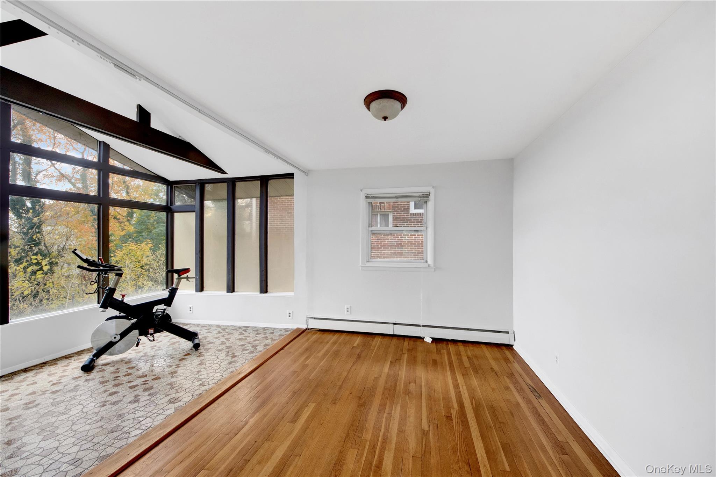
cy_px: 238
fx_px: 239
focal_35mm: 12
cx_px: 358
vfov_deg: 90.0
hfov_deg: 112.6
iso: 400
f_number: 8
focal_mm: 8
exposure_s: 1/15
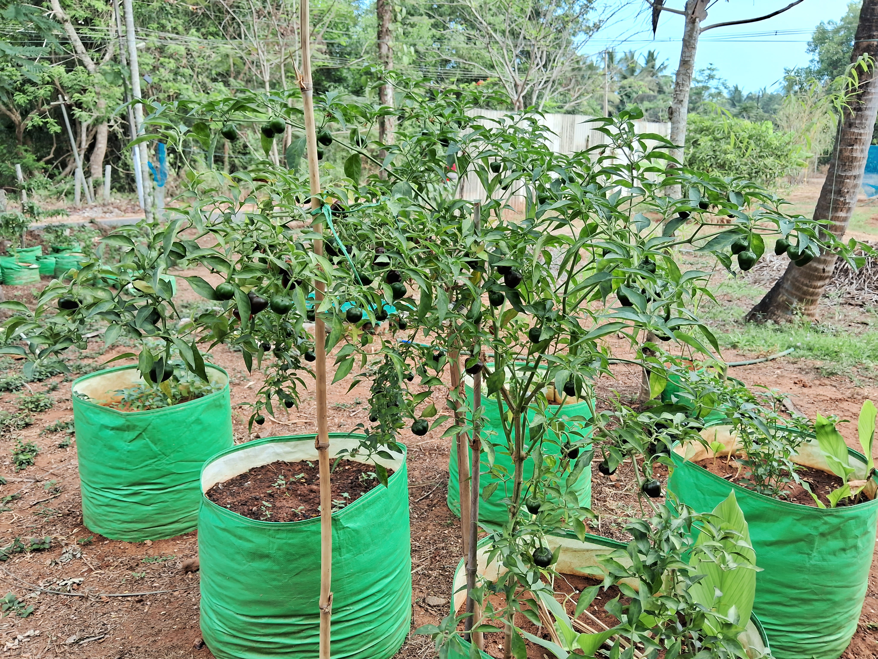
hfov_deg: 67.3
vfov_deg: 53.1
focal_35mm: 26
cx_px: 439
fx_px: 659
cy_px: 330
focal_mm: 3.98
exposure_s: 1/129
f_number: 1.8
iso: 25
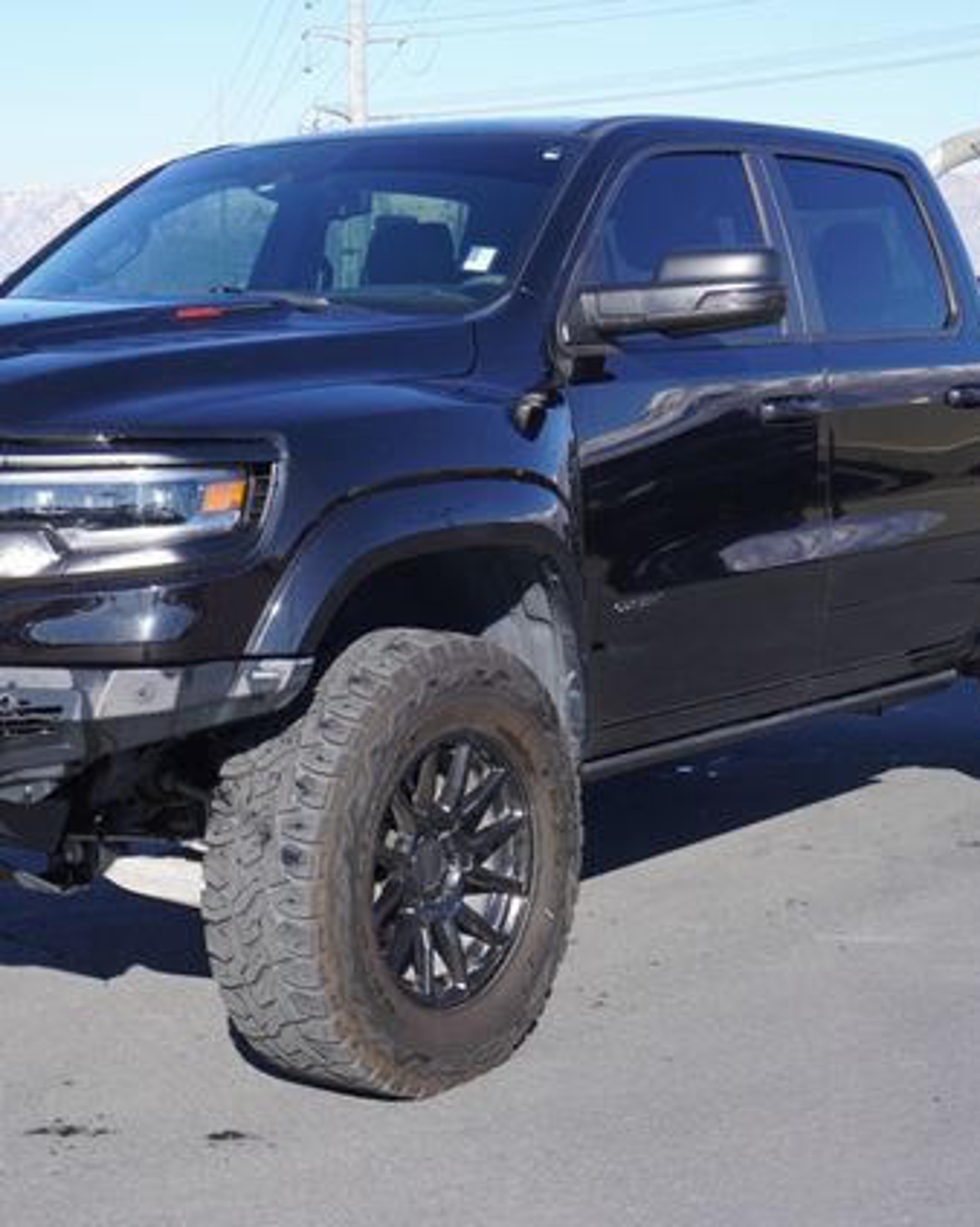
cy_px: 618
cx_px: 371
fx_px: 2322
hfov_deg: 23.8
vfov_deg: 29.6
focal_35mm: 64
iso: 100
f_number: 8
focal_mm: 30
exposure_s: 1/160
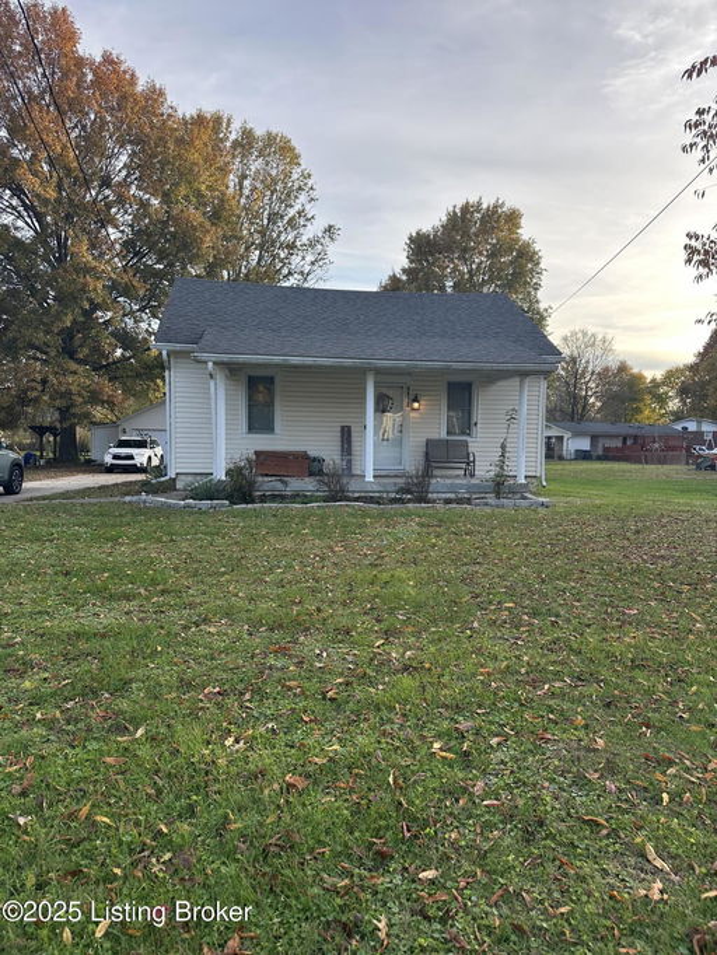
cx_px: 358
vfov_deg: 71.6
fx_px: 662
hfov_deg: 56.8
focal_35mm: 24
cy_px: 478
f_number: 1.78
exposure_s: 1/740
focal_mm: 6.86
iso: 80
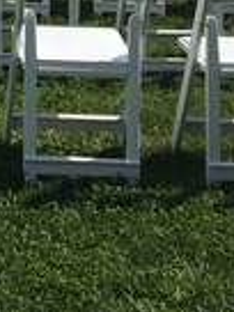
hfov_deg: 11.1
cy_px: -202
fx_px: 1154
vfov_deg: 14.1
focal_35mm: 128
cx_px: -131
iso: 25
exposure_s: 1/2653
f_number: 2.2
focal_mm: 4.15
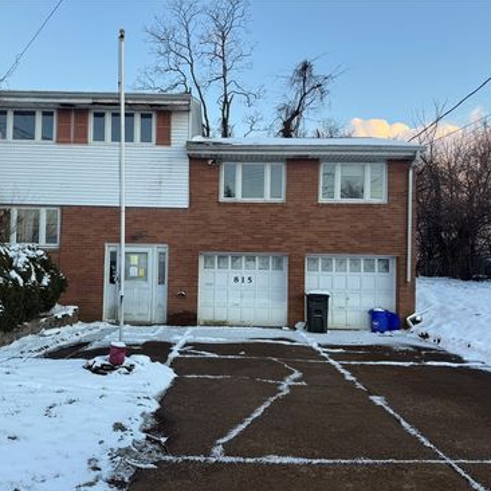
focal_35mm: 29
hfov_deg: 55.4
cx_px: 213
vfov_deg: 55.6
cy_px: 250
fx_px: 465
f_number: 1.78
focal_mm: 6.76
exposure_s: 1/403
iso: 80
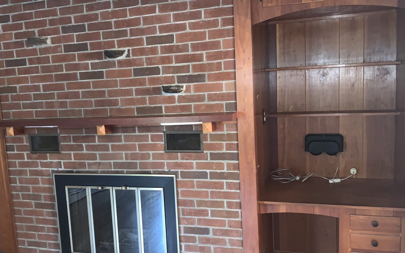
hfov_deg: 52.6
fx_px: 408
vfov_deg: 34.3
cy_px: 149
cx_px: 178
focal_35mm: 37
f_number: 1.8
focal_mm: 4.25
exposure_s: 1/5
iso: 125
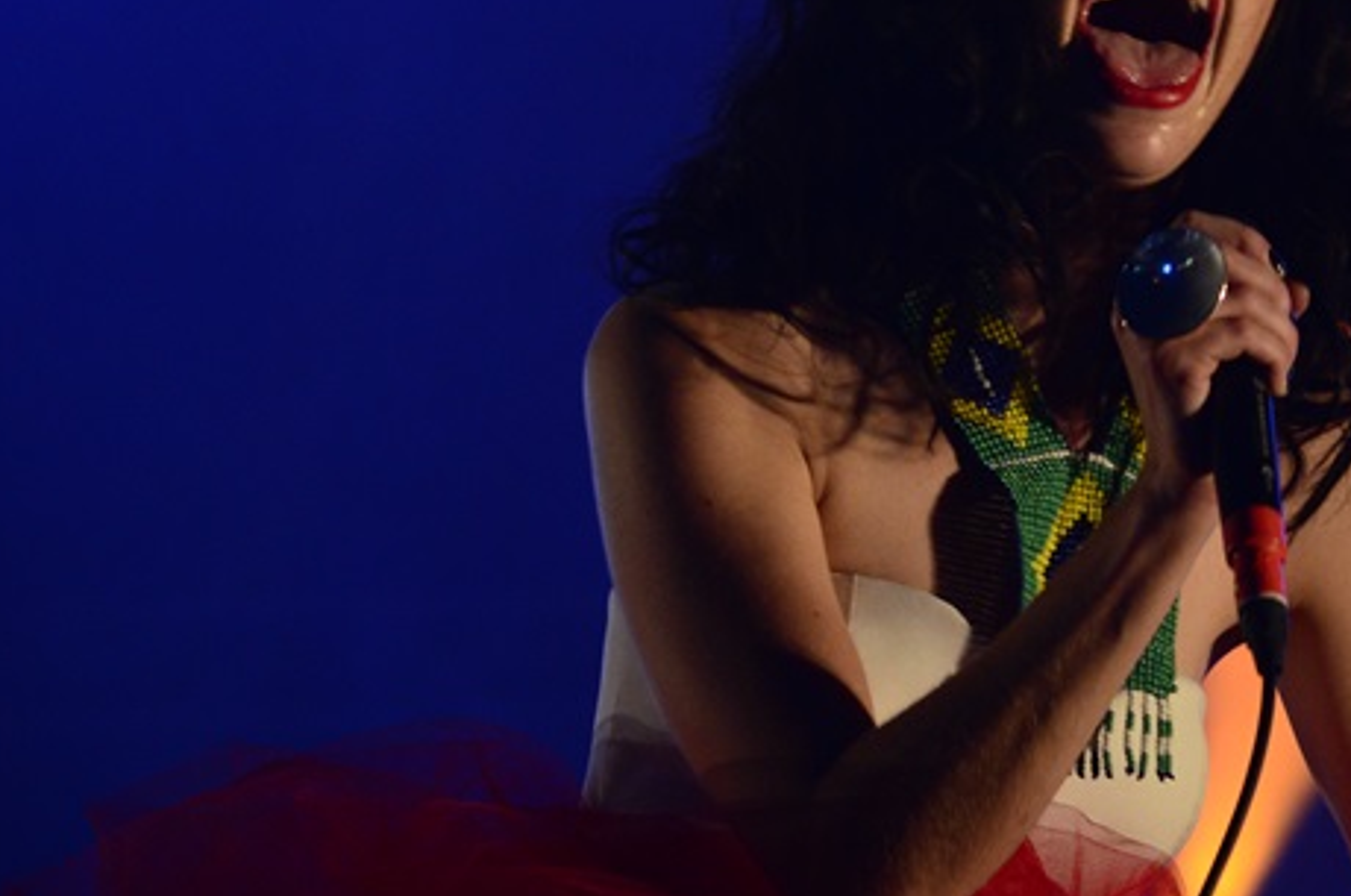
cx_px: 1140
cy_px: 188
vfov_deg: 5.2
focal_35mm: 261
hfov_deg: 7.9
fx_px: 9778
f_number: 5
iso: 1600
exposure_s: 1/400
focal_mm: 100
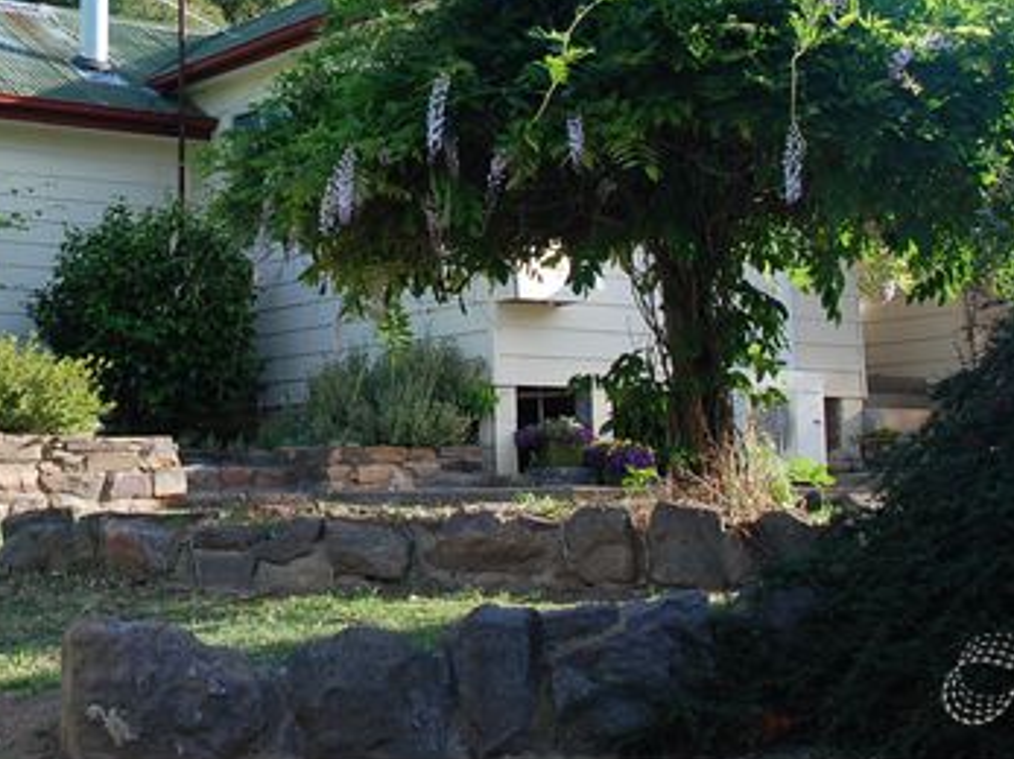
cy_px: 26
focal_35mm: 67
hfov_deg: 28.3
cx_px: 202
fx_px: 1964
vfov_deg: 21.2
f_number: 5
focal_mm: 21
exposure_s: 1/100
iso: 200
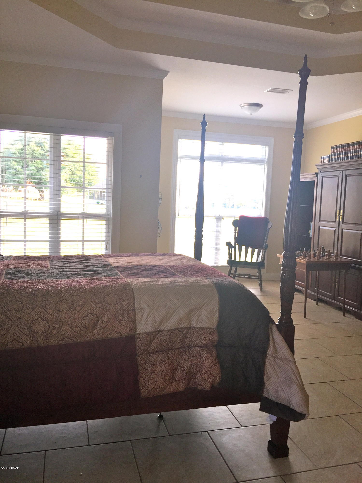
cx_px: 181
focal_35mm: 29
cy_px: 242
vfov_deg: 61.7
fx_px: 404
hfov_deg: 48.2
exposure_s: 1/60
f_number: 2.2
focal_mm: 4.15
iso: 32
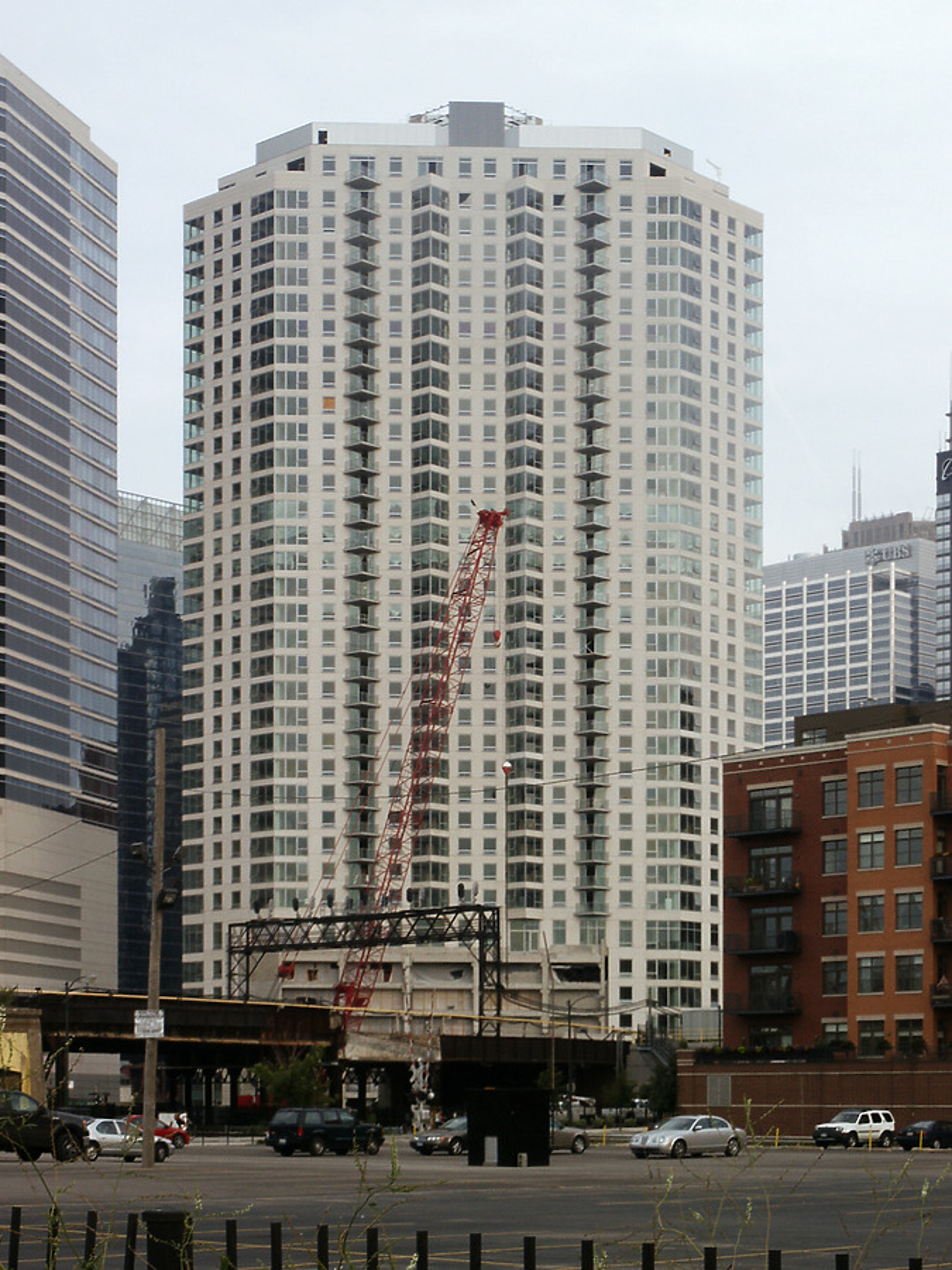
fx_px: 2383
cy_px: 635
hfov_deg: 22.6
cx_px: 476
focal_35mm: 65
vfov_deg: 29.8
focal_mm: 13.55
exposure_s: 1/90
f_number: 8
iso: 64
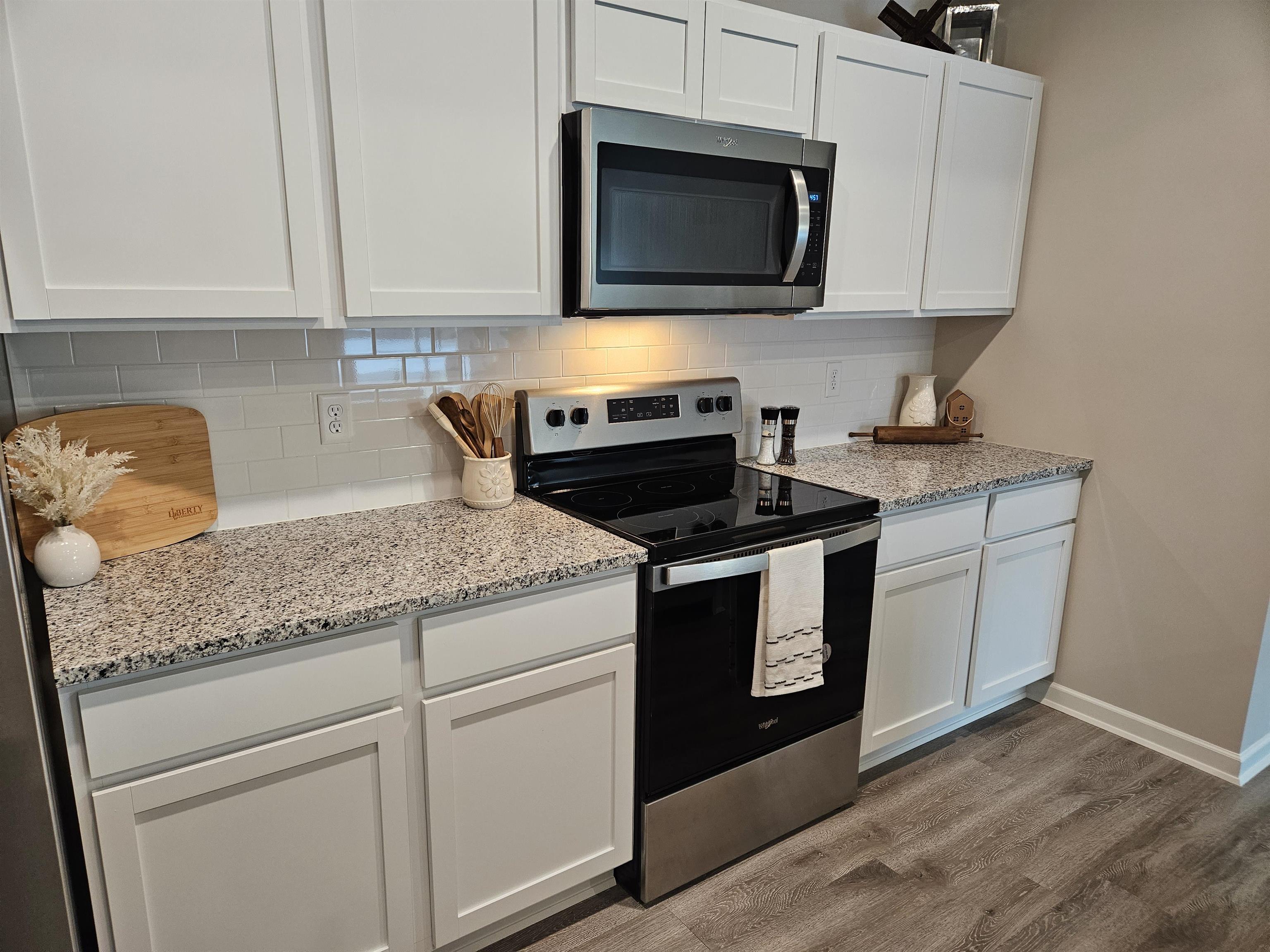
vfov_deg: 58.9
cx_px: 635
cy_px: 476
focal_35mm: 23
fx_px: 844
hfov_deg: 73.9
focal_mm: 5.4
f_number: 1.8
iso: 320
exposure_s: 1/120
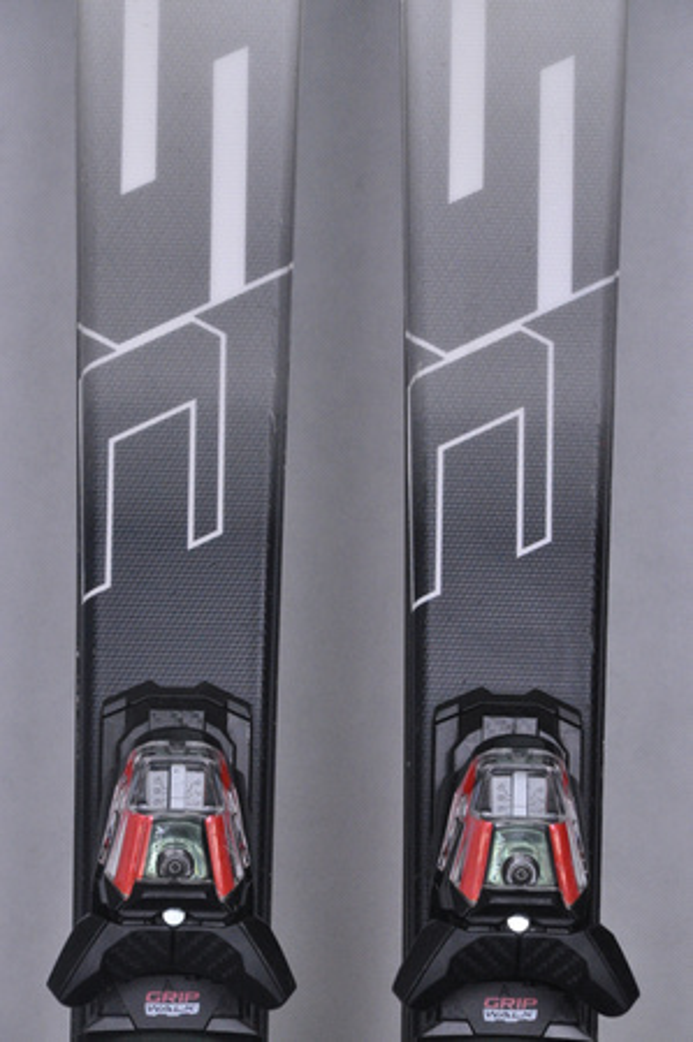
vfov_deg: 13.1
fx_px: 4558
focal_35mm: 158
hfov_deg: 8.7
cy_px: 521
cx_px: 346
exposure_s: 1/125
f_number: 9.5
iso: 3200
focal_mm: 105
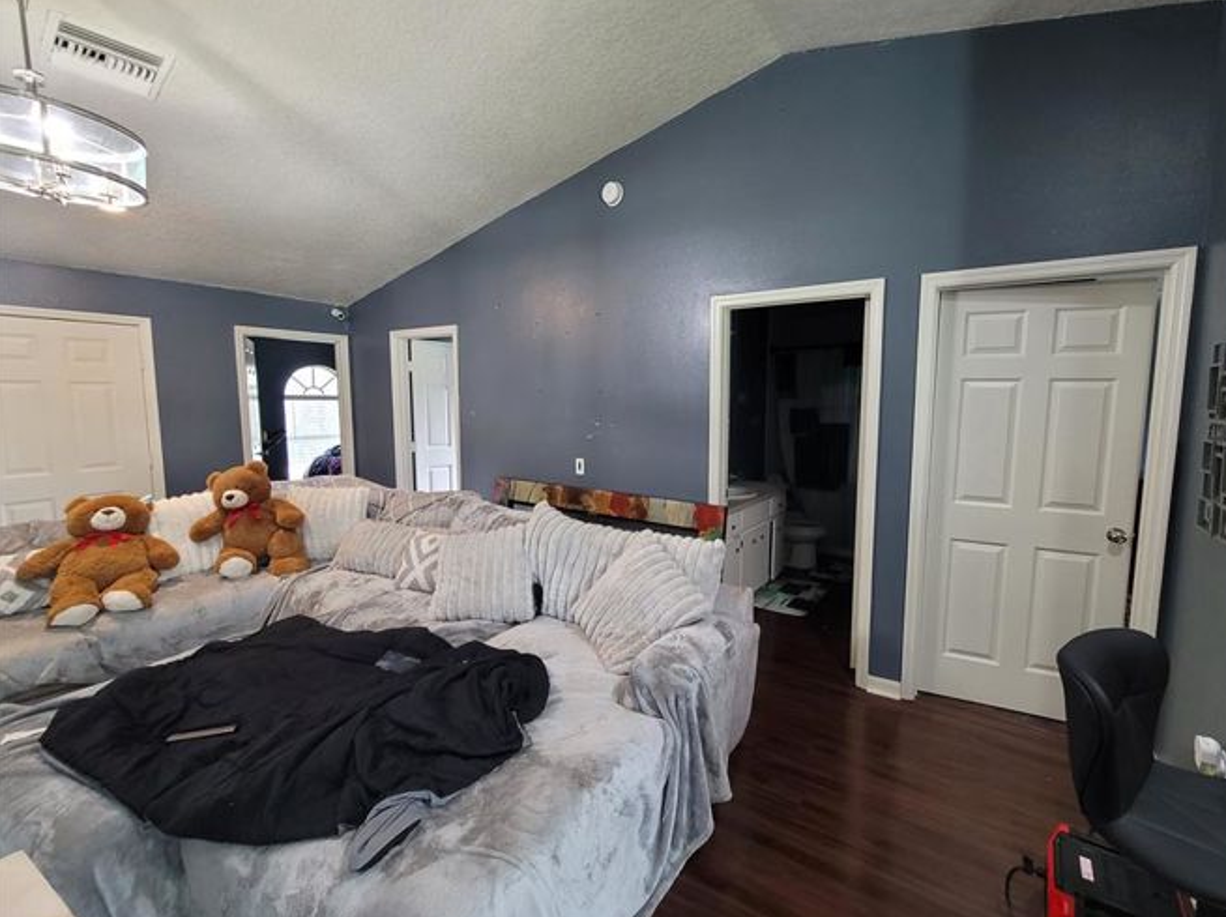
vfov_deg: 85.6
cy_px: 444
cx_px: 656
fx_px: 495
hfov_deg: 101.9
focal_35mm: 14
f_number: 2.2
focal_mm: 2.2
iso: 320
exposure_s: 1/30
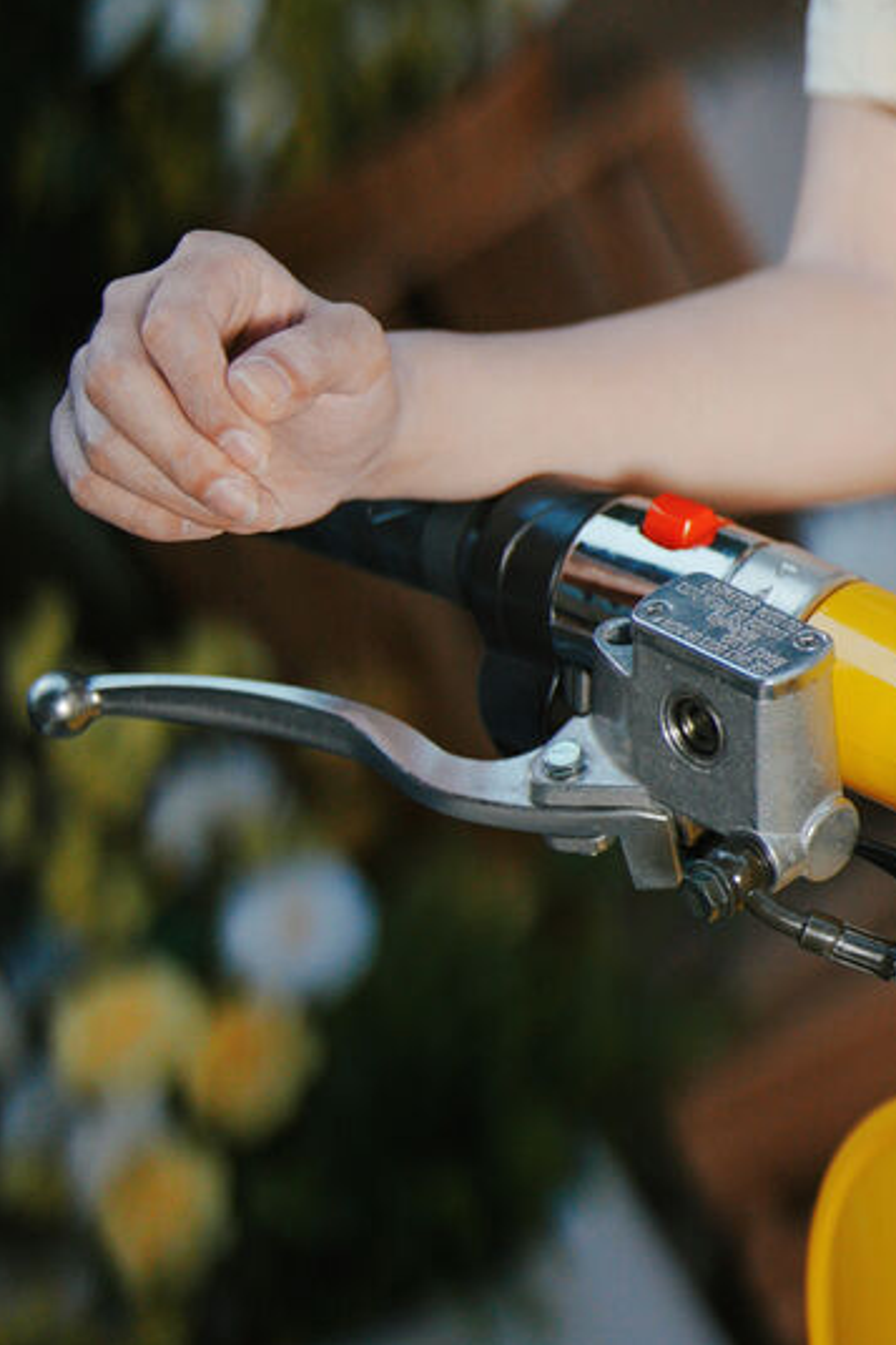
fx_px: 6276
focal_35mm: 168
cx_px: 1395
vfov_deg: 12.2
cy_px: 263
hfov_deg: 8.0
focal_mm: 50
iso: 400
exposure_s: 1/8000
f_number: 1.2
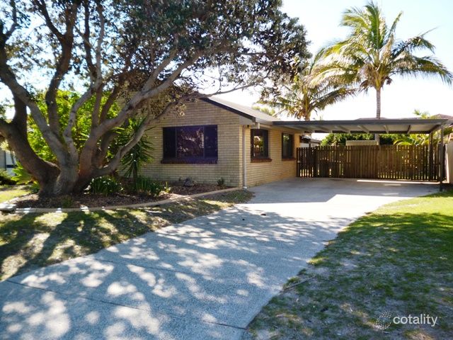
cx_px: 226
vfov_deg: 49.7
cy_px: 170
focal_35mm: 28
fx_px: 366
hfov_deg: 63.4
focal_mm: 5
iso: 100
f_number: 3.1
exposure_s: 1/320
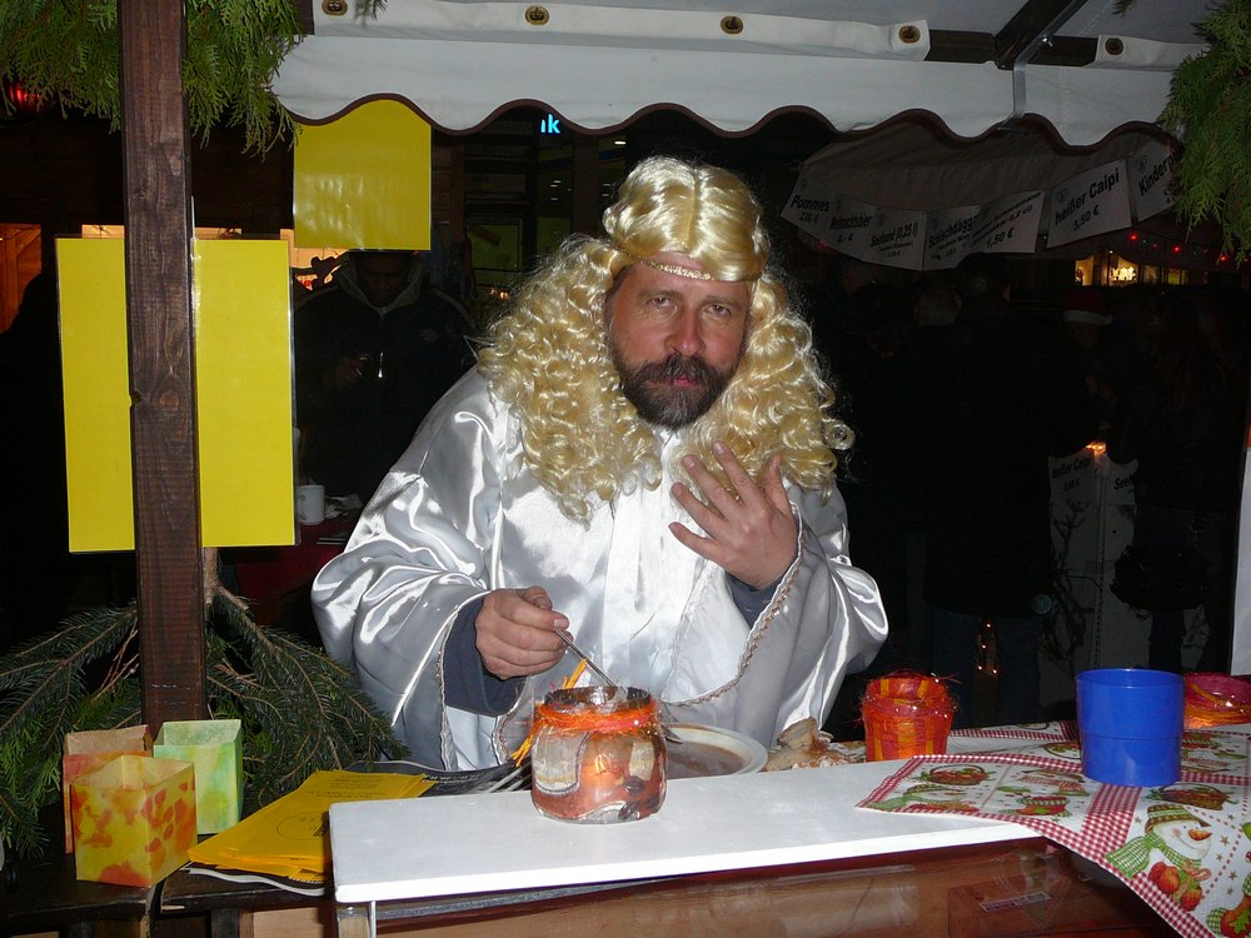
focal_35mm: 35
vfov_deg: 40.7
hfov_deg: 52.6
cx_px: 626
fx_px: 1265
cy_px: 469
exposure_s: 1/30
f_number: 2.8
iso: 100
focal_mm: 5.2
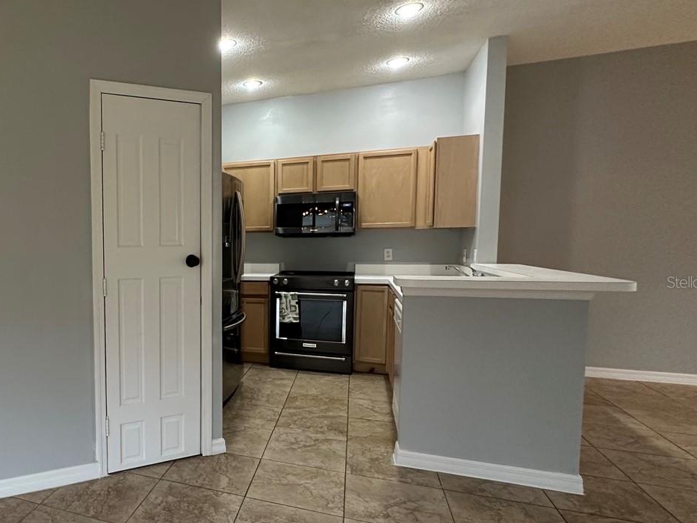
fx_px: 483
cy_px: 282
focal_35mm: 24
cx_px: 140
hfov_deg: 65.2
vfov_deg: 56.8
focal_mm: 2.22
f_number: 2.2
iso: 320
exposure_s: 1/60
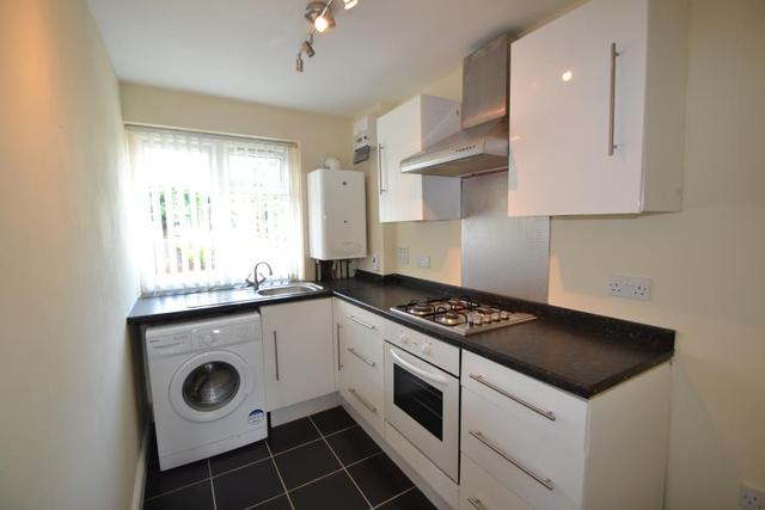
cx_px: 382
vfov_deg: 77.4
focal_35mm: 15
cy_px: 255
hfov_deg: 100.4
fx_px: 319
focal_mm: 10
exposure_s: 1/60
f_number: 4
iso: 400
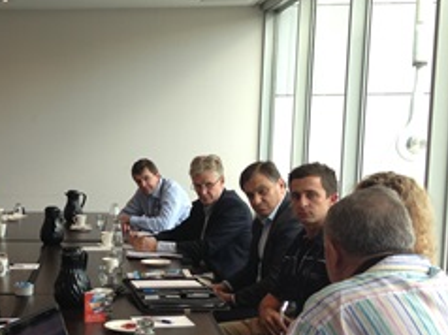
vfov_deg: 21.4
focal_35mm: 68
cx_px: 49
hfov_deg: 27.6
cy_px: 249
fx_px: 879
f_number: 2.4
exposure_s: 1/30
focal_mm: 4.13
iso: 50
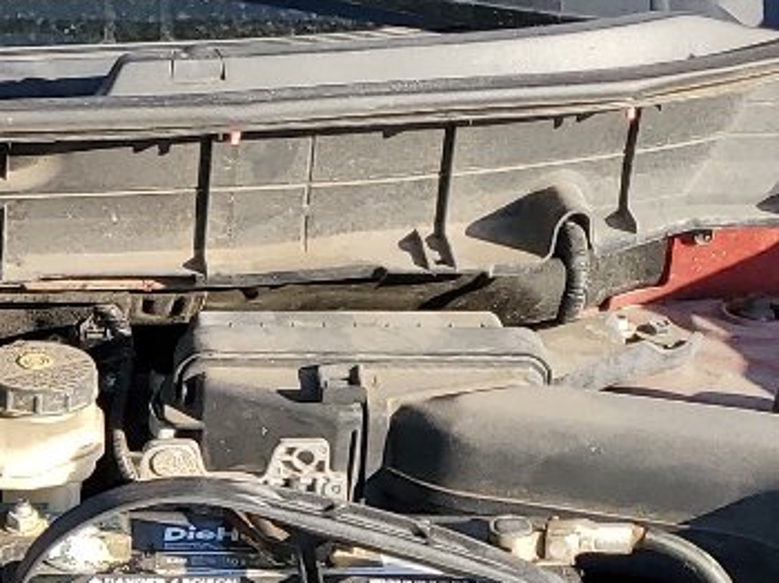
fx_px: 2676
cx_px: -396
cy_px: 665
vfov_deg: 12.2
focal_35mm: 119
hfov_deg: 15.3
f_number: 1.5
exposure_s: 1/1111
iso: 50
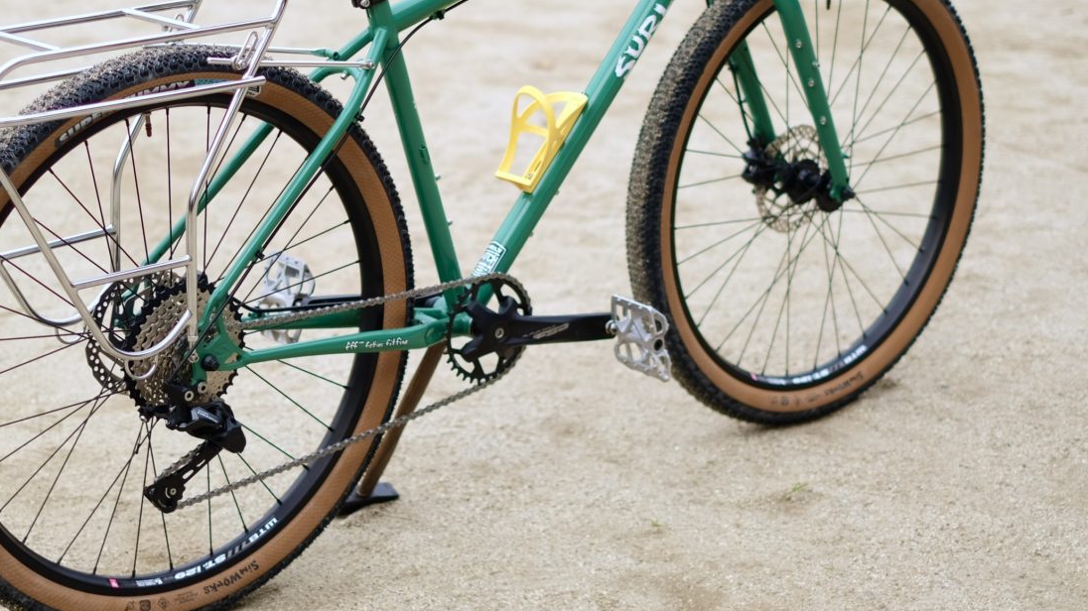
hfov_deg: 26.1
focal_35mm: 81
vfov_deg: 14.9
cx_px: 403
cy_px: 162
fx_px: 2336
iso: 200
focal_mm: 35
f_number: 1.4
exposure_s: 1/1600
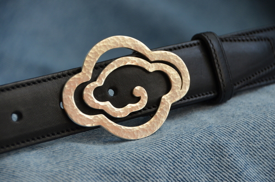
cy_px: 91
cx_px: 138
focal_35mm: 255
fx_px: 1944
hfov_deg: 8.1
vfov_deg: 5.4
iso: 400
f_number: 8
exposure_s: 1/125
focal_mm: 170
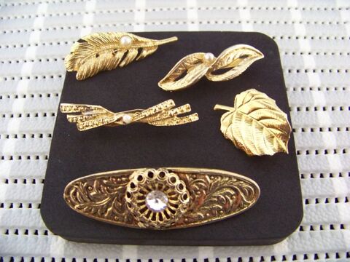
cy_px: 131
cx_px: 175
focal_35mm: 36
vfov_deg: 39.7
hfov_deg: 51.4
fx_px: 364
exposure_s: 1/8
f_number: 2.8
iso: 400
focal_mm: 5.85
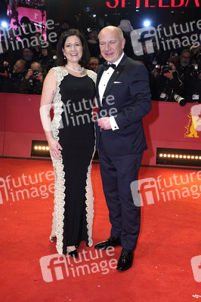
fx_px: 302
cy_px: 151
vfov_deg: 53.2
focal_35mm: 36
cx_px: 100
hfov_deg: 36.8
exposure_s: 1/160
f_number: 5.6
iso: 640
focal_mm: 36
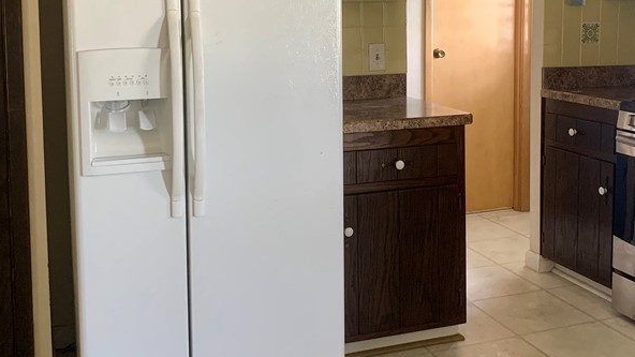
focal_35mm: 49
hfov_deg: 41.9
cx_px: 372
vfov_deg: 24.1
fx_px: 825
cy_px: 76
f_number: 1.8
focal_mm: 4.25
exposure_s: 1/60
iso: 160
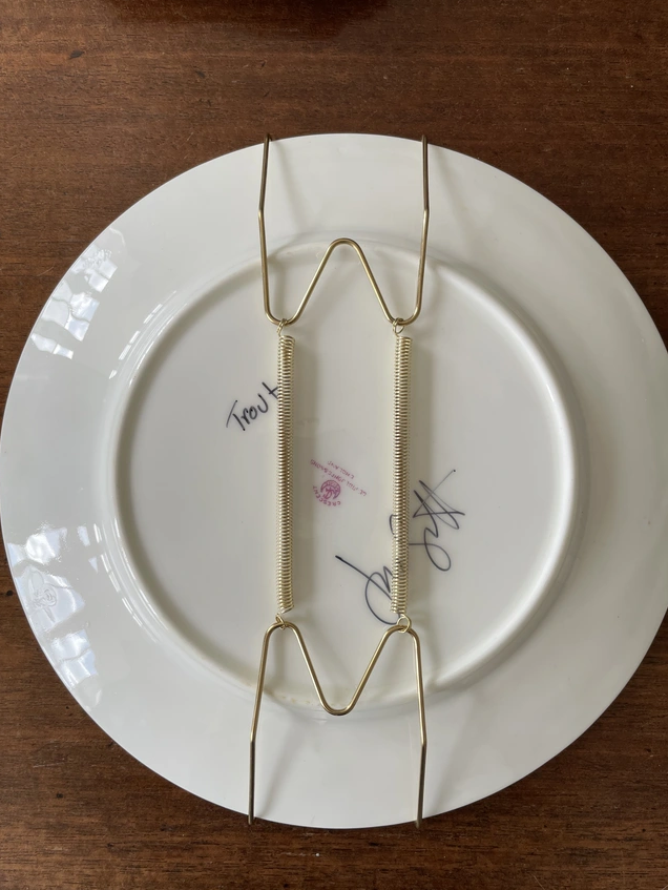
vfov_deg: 65.3
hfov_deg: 51.4
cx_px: 342
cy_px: 453
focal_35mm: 27
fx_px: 694
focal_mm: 4.2
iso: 32
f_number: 1.6
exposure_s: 1/208
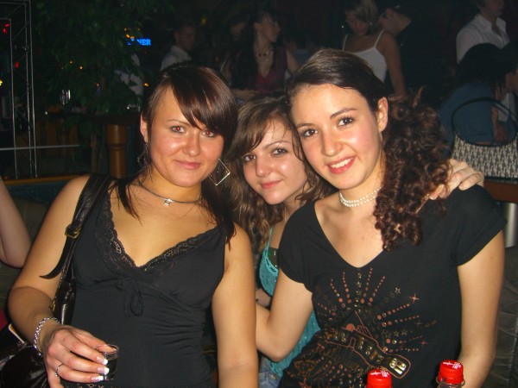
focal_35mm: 38
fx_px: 569
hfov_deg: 49.0
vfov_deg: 37.7
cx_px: 259
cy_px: 194
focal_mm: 7.9
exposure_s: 1/60
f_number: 2.8
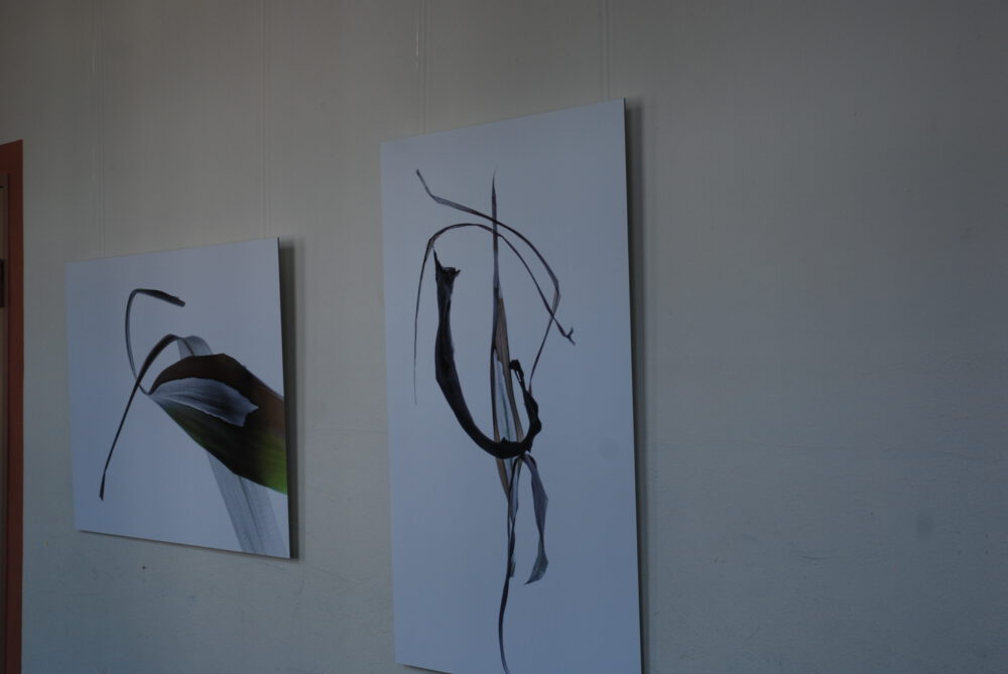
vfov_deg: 20.7
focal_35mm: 66
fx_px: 1850
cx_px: 504
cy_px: 337
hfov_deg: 30.5
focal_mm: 44
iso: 200
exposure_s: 1/100
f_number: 5
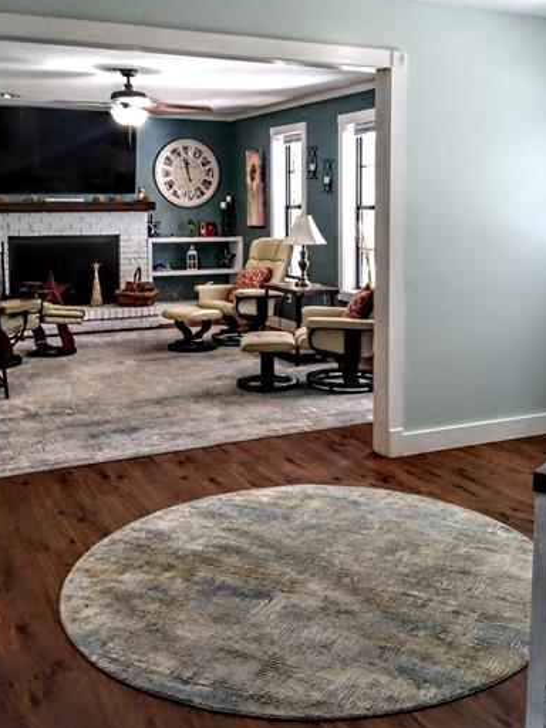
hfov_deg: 46.7
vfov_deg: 58.9
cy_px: 259
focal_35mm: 30
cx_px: 304
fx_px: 631
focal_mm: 3.54
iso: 300
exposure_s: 1/30
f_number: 2
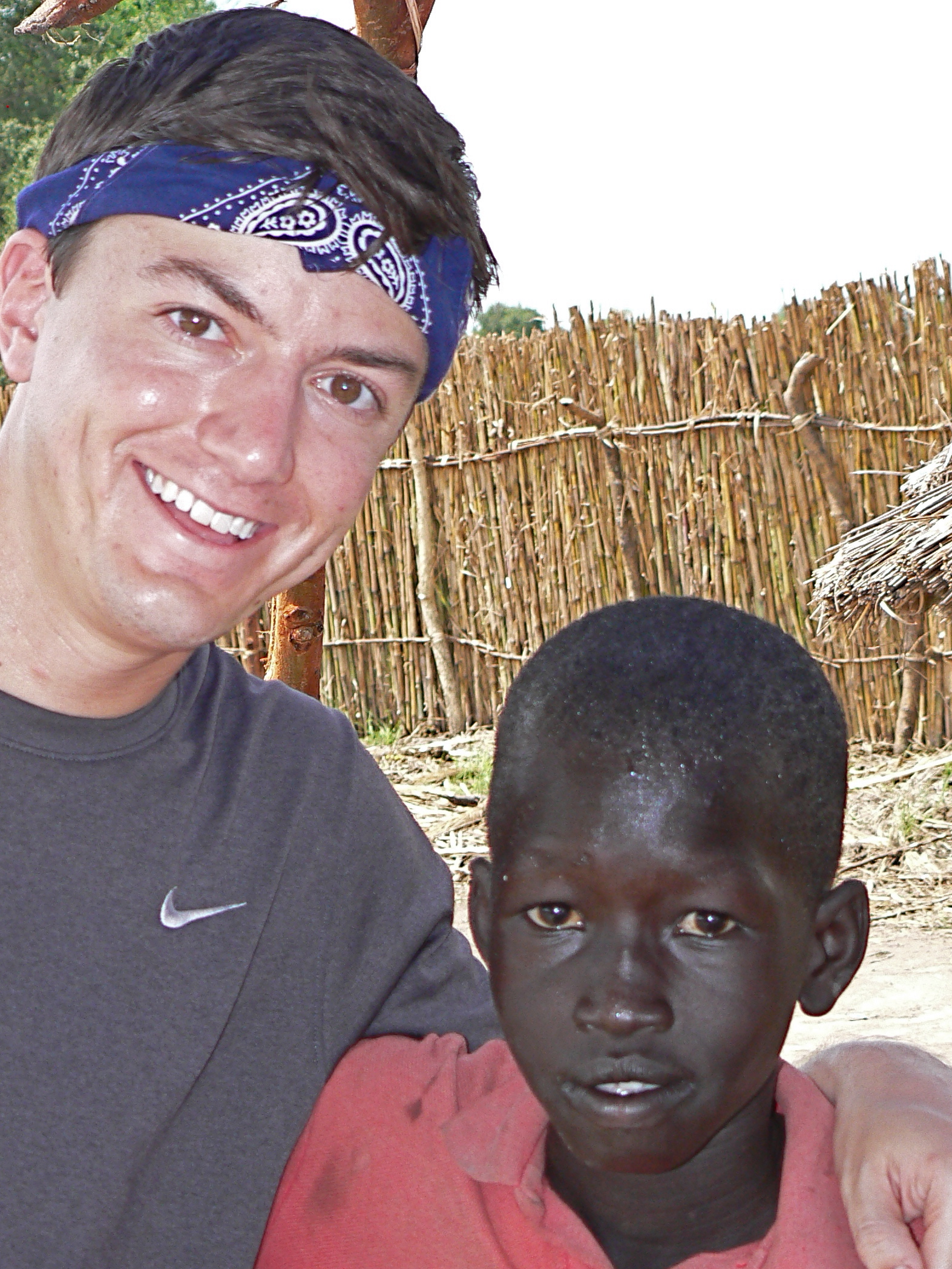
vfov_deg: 20.0
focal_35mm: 98
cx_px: 353
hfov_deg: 15.1
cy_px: 744
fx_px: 3594
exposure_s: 1/320
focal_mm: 12.2
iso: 100
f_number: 3.2
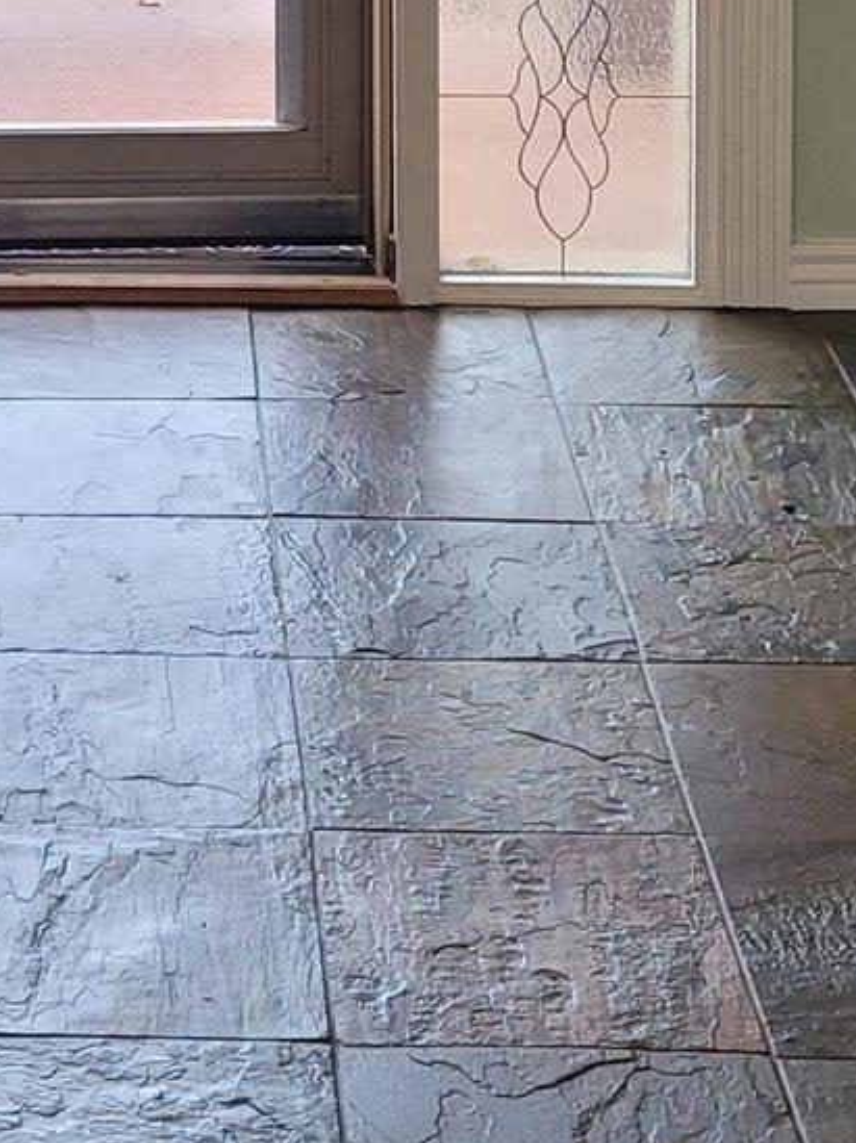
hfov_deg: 13.8
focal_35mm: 105
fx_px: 3466
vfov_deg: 17.6
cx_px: -110
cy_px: -335
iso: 160
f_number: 1.8
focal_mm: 7
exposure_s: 1/120
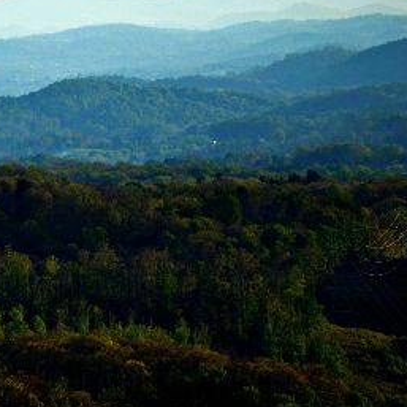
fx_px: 7053
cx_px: -70
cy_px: 168
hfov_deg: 3.3
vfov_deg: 3.3
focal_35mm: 530
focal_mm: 145
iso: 220
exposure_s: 1/500
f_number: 5.6
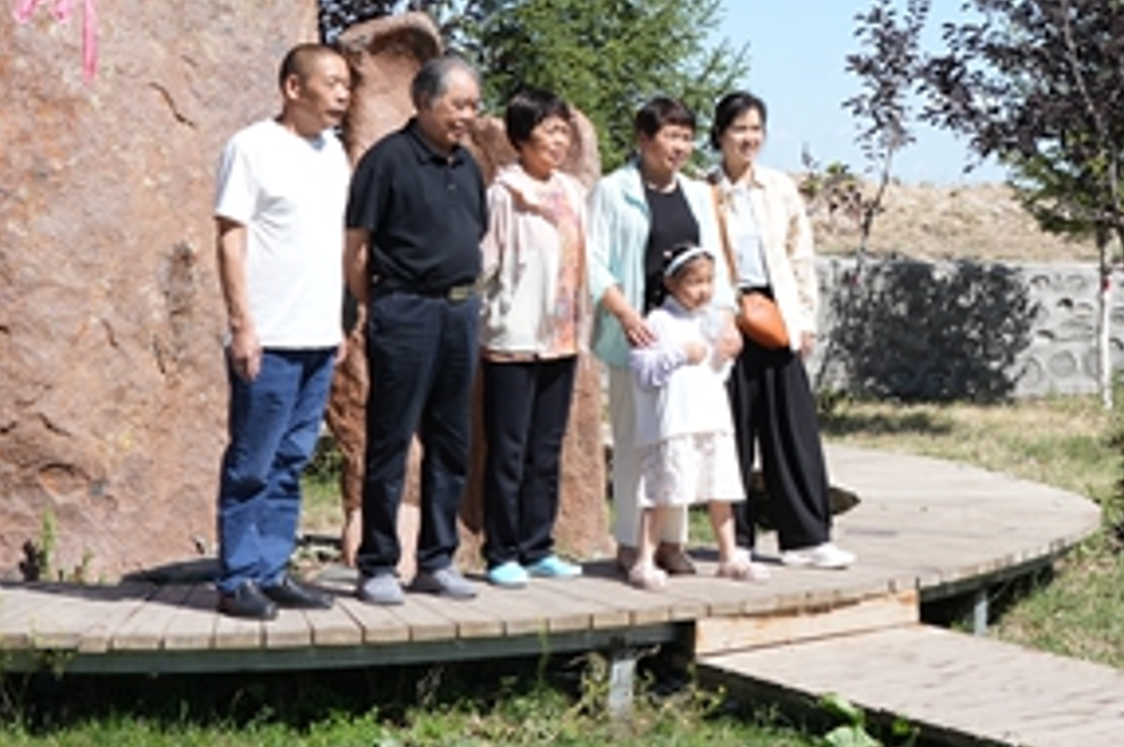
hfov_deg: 23.8
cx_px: 931
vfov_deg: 15.9
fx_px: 2620
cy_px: 18
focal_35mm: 84
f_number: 8
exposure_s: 1/200
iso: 100
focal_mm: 30
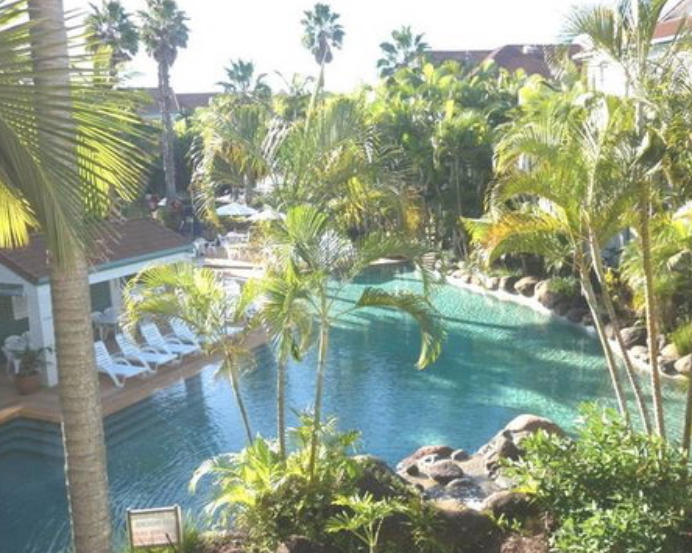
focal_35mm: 38
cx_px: 363
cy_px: 277
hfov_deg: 47.9
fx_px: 778
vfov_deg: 39.1
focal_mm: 6.5
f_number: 3.1
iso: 80
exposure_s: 1/320
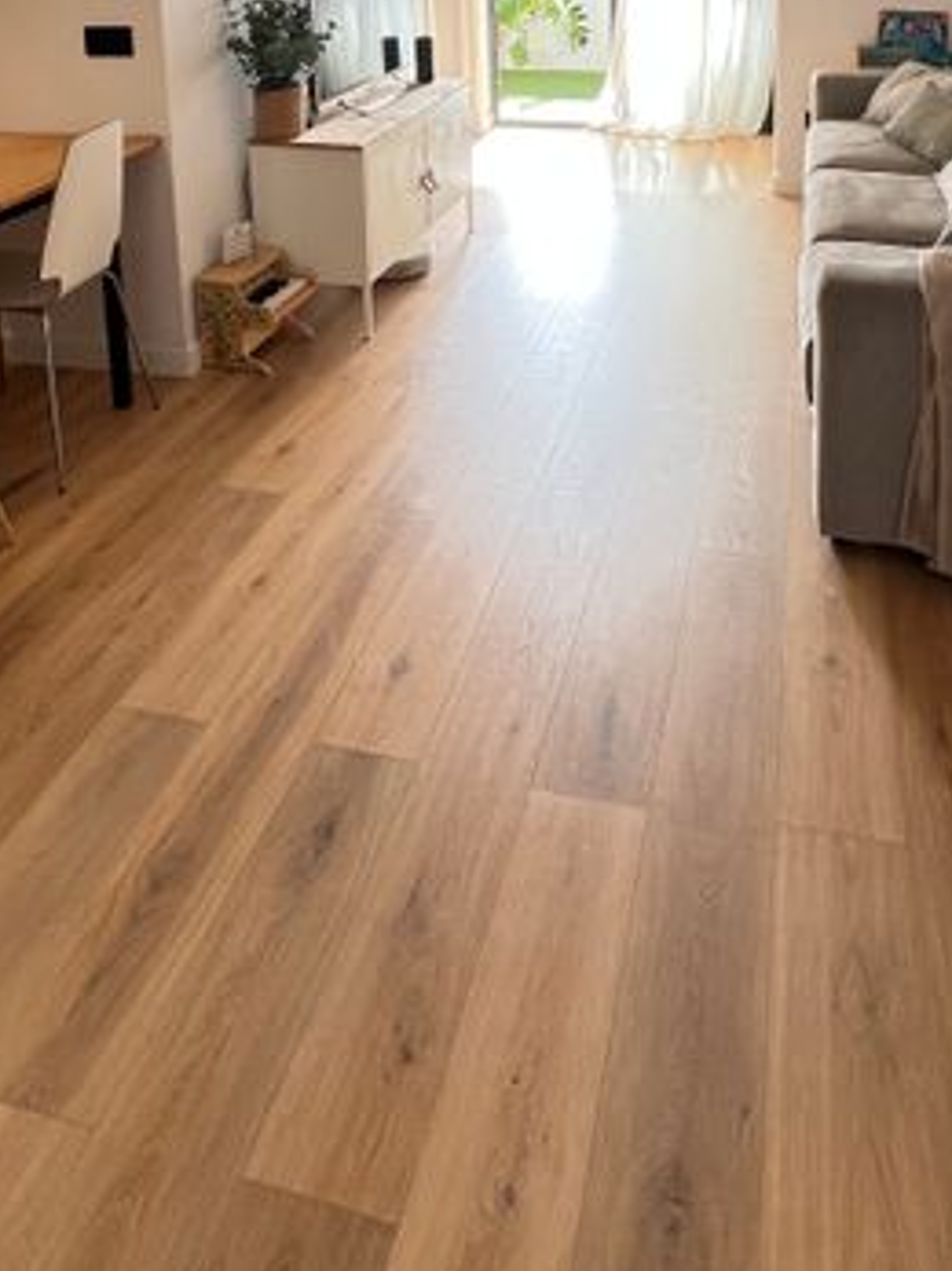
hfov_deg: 46.8
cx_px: 480
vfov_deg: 50.8
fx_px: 1101
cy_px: 59
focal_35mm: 30
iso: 64
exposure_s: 1/99
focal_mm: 1.57
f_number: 1.8
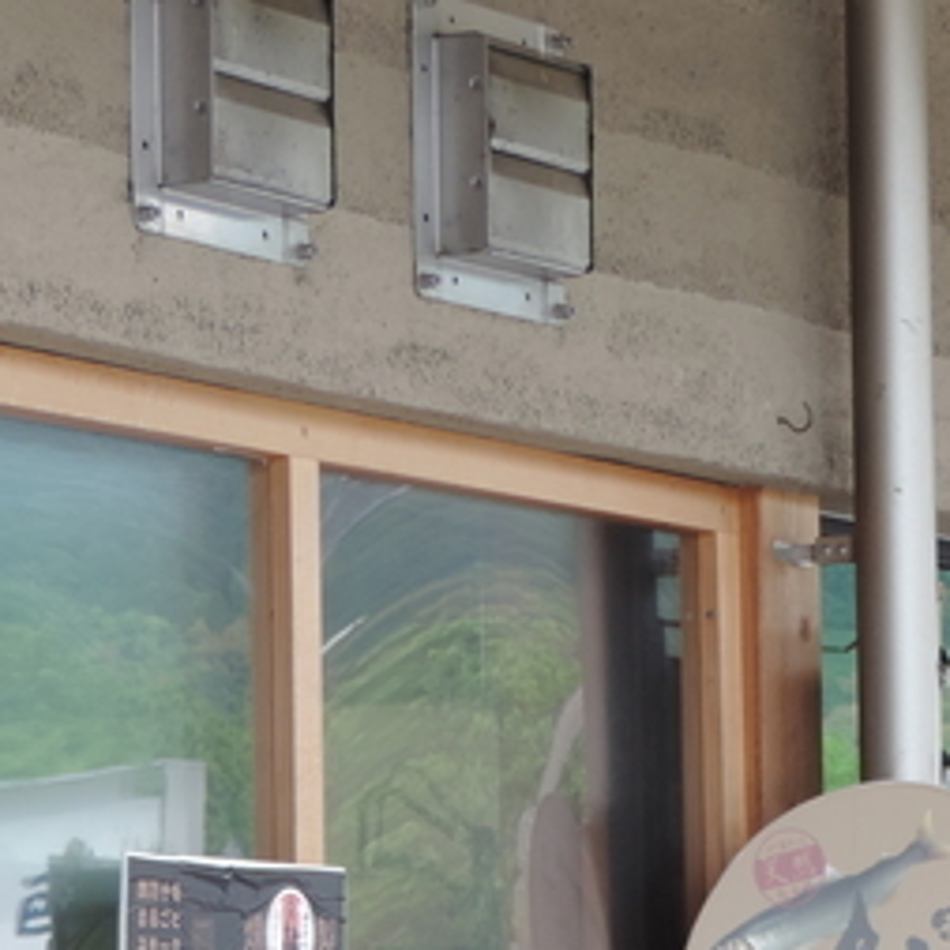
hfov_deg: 8.9
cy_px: 1089
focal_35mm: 196
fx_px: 6086
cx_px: 789
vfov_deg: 8.8
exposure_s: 1/80
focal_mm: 12.4
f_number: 3.9
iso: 80
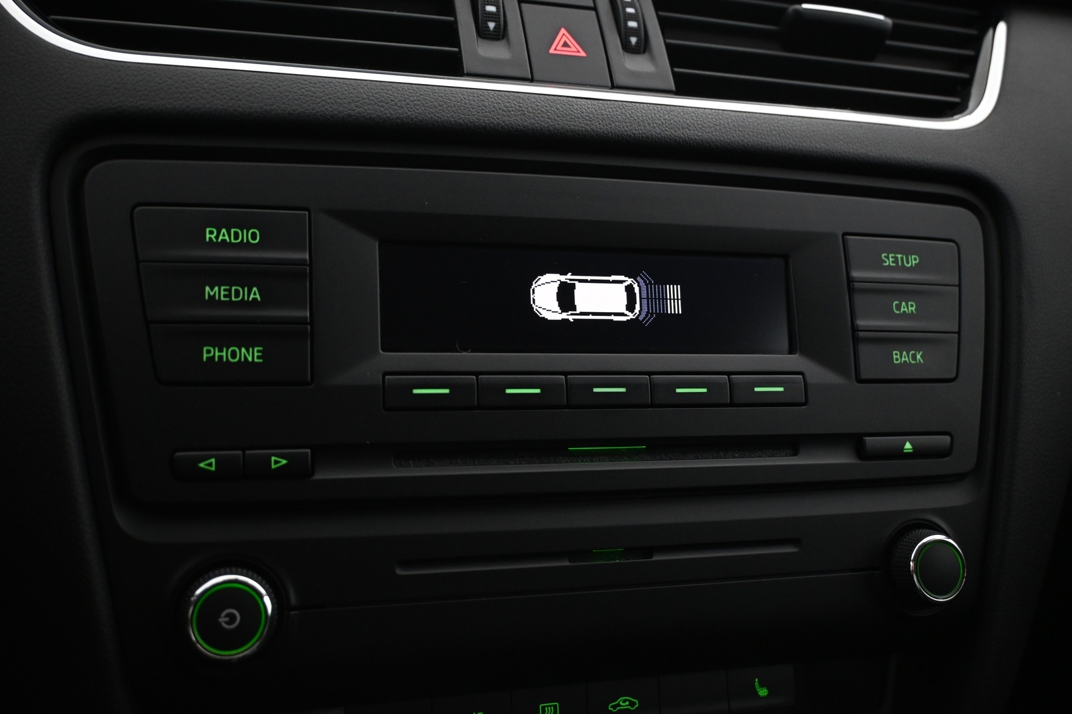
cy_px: 357
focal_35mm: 34
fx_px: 1005
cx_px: 536
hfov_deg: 56.1
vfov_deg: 39.1
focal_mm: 22.5
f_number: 4
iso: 2500
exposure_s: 1/40
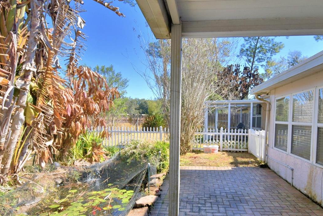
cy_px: 131
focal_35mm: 23
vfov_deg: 54.6
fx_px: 206
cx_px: 186
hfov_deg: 75.6
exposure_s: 1/640
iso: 100
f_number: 4.5
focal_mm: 10
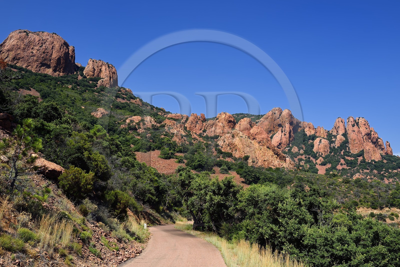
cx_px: 200
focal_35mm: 35
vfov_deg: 37.8
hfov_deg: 54.4
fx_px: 389
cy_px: 134
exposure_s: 1/250
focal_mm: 35
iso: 200
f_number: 14
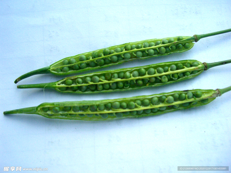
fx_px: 254
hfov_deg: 49.0
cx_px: 116
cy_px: 86
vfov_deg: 37.7
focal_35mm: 38
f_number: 5.6
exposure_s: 1/640
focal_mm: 7.9
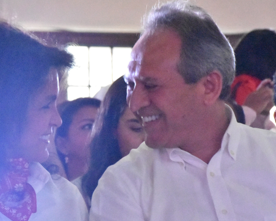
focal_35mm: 248
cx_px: 116
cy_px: 177
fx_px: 2026
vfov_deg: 6.2
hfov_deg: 7.8
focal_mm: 90
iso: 25600
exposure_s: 1/50
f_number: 9
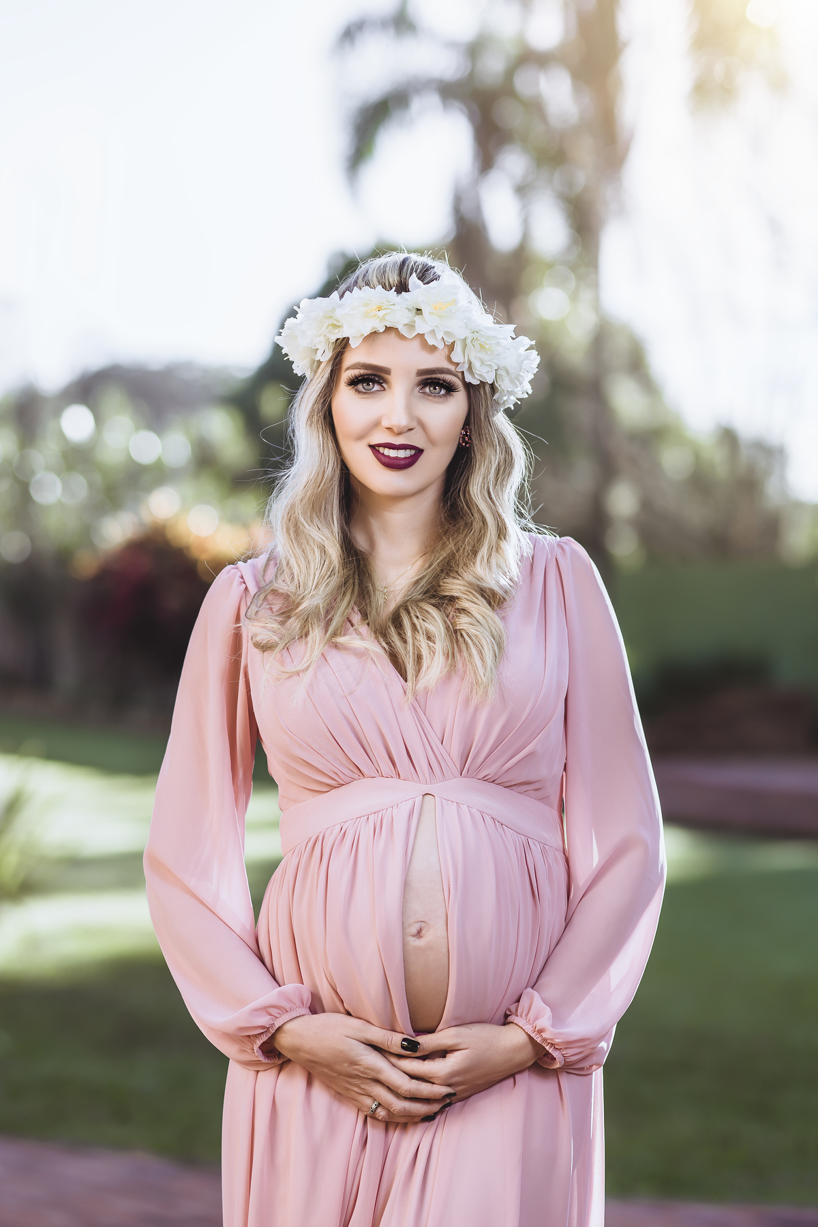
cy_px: 614
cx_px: 409
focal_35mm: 85
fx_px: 2897
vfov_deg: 23.9
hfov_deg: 16.1
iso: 50
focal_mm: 85
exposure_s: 1/160
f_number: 2.5
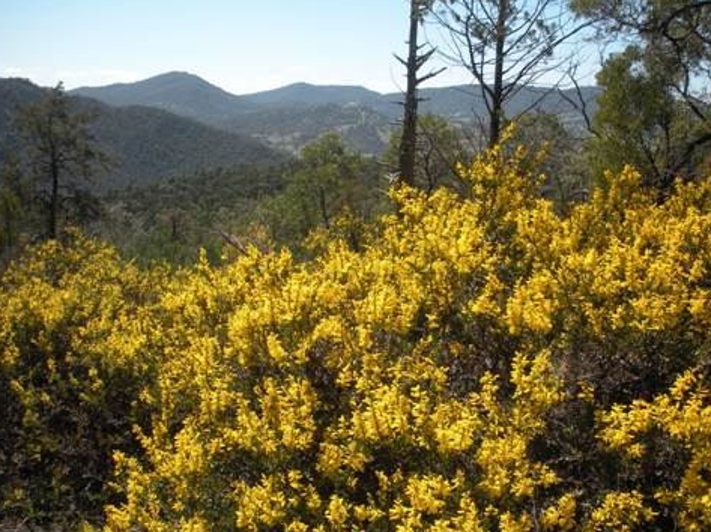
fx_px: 821
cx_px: 362
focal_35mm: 40
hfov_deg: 46.8
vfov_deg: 35.9
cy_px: 298
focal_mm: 6.3
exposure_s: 1/493
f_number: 3.5
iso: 64
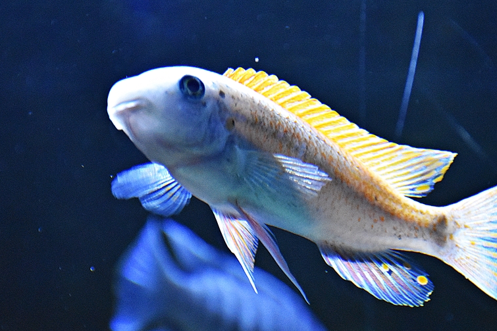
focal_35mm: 153
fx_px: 2107
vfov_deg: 9.0
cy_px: 197
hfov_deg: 13.4
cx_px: 318
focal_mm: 75
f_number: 5
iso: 6400
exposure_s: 1/60
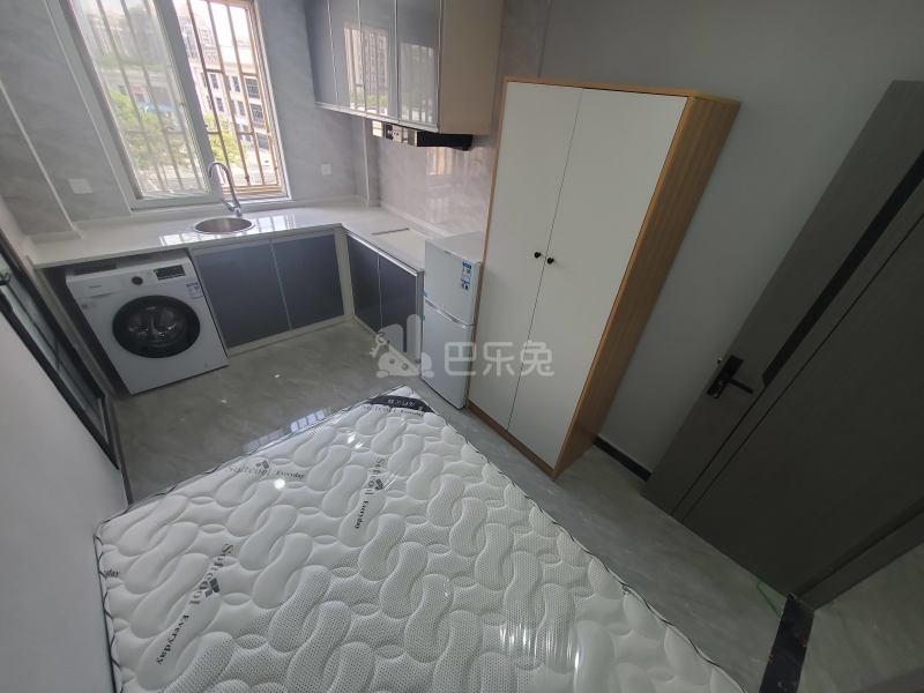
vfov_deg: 89.9
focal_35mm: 13
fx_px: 347
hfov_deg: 106.2
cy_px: 346
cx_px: 462
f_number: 2.2
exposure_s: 1/50
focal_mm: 1.8
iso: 100
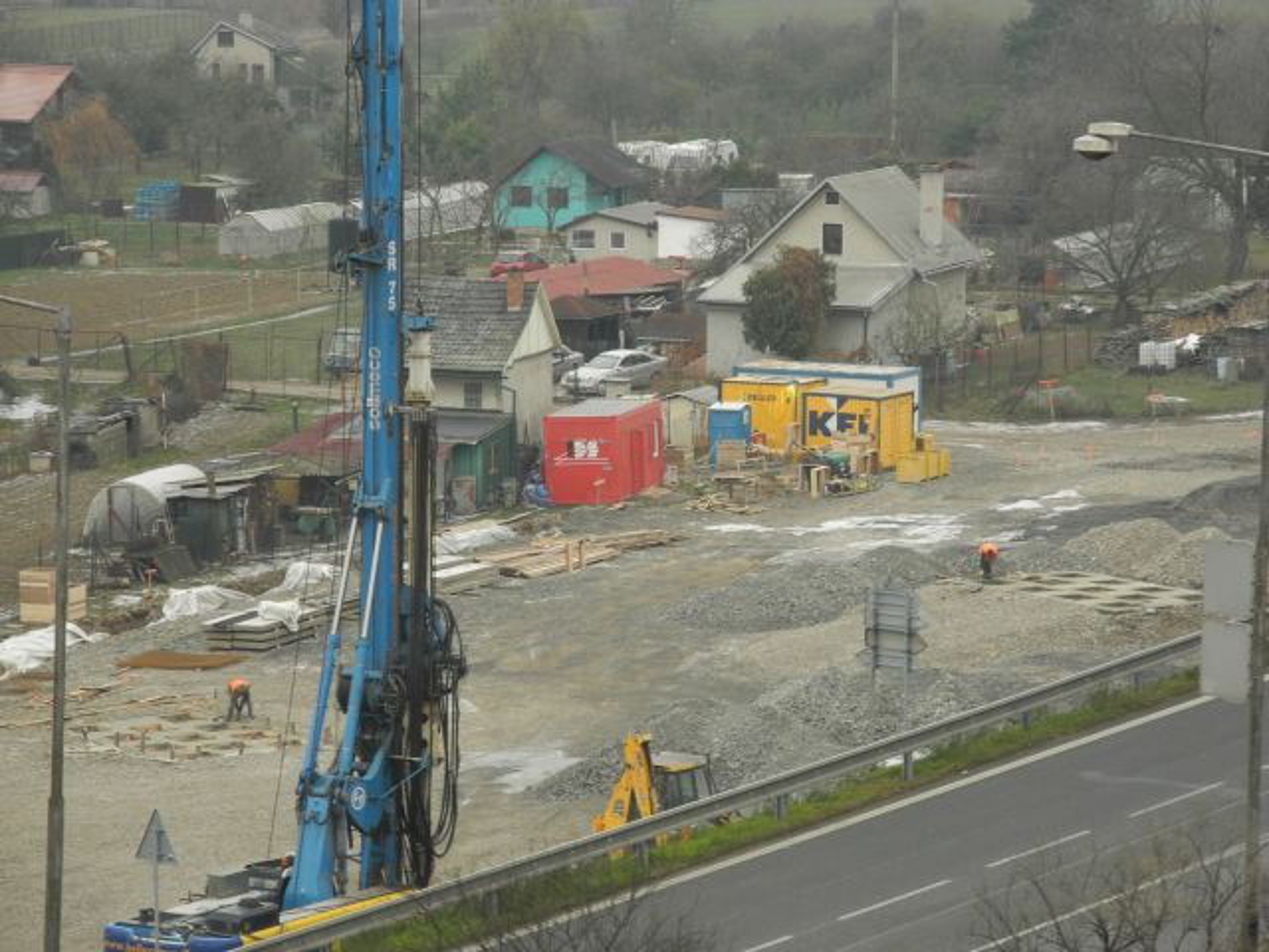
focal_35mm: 173
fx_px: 6342
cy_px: 476
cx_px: 634
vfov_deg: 8.6
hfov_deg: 11.4
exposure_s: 1/33.5
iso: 100
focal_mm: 37
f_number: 5.6
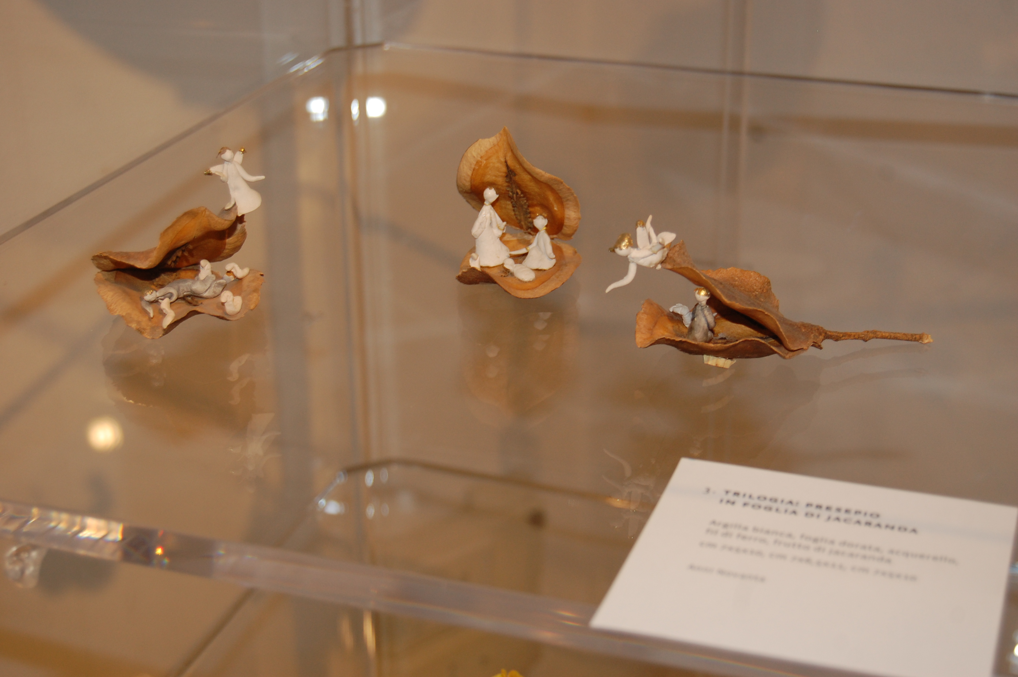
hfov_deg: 33.4
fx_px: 1695
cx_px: 509
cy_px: 338
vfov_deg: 22.6
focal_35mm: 60
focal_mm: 40
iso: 400
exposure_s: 1/60
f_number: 5
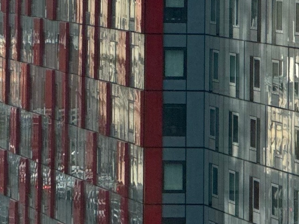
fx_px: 2989
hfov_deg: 5.7
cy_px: -90
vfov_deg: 4.3
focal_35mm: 346
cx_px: -191
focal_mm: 9
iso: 25
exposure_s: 1/373
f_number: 2.8
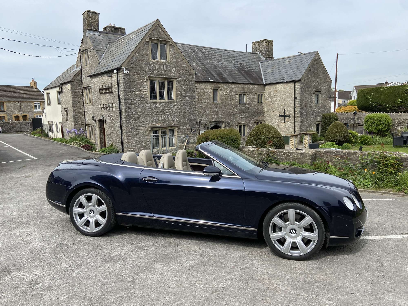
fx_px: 306
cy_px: 153
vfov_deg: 53.1
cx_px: 204
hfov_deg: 67.3
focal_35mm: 26
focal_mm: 4.25
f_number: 1.8
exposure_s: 1/1866
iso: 32
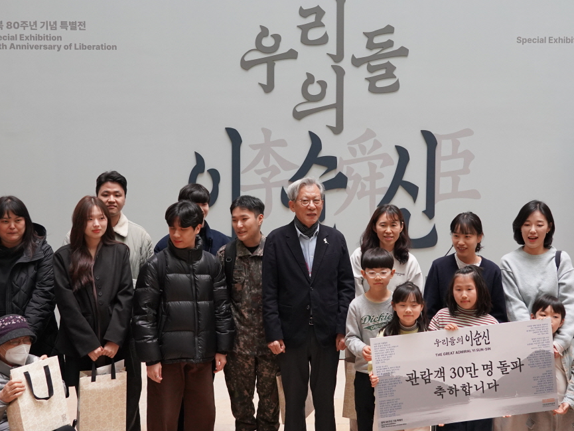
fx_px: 663
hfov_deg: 46.8
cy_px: 212
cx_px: 296
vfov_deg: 36.0
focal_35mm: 40
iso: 2000
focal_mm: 24
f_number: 4
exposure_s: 1/160
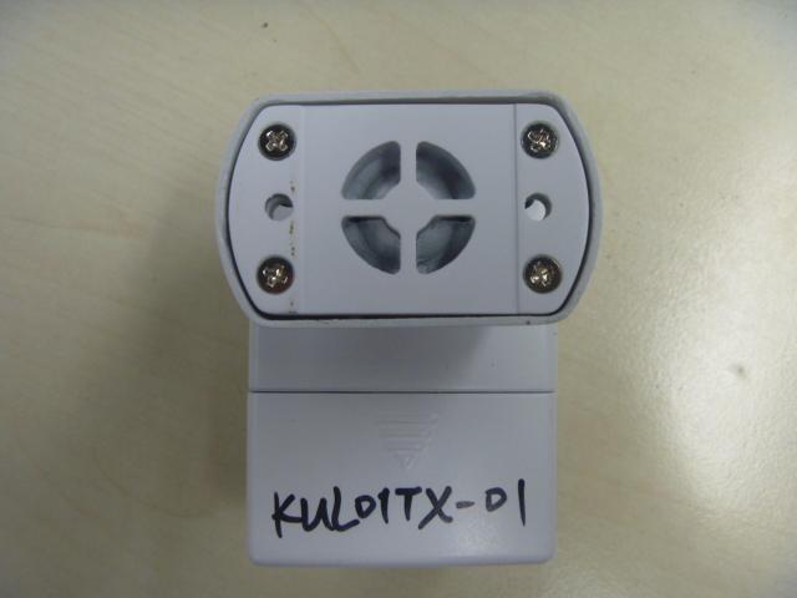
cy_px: 299
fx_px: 806
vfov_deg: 40.7
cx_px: 398
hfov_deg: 52.6
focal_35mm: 35
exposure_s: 1/30
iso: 200
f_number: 3.5
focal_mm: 6.3
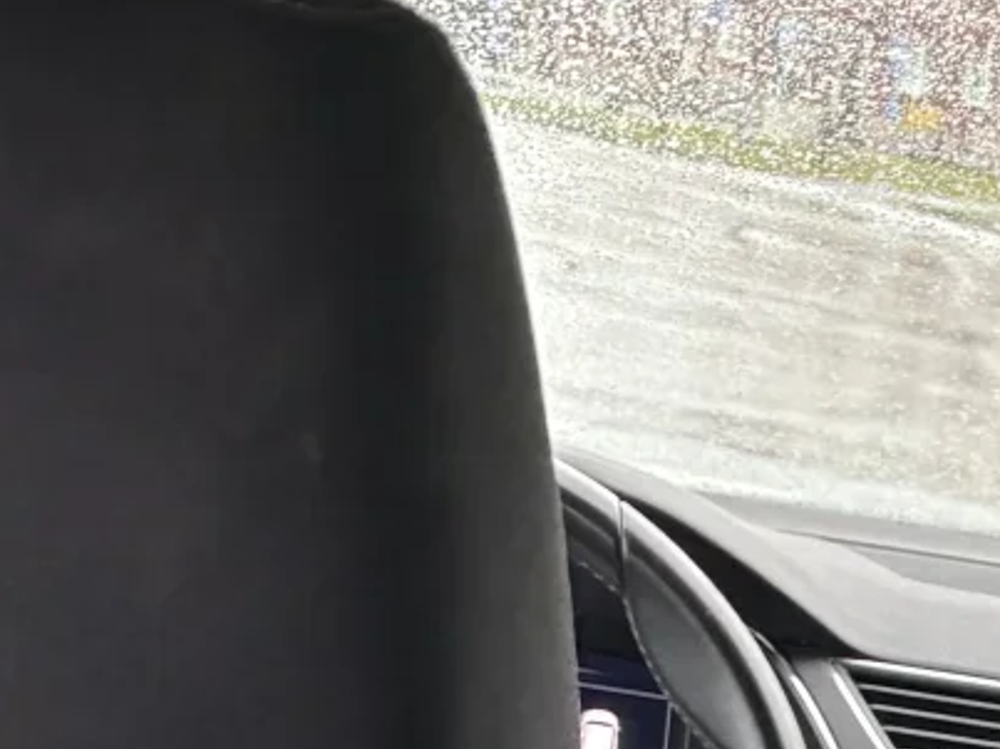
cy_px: 1362
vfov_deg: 11.1
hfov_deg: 13.7
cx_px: 1973
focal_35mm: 124
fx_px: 3581
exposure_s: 1/80
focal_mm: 5.96
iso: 125
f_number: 1.6
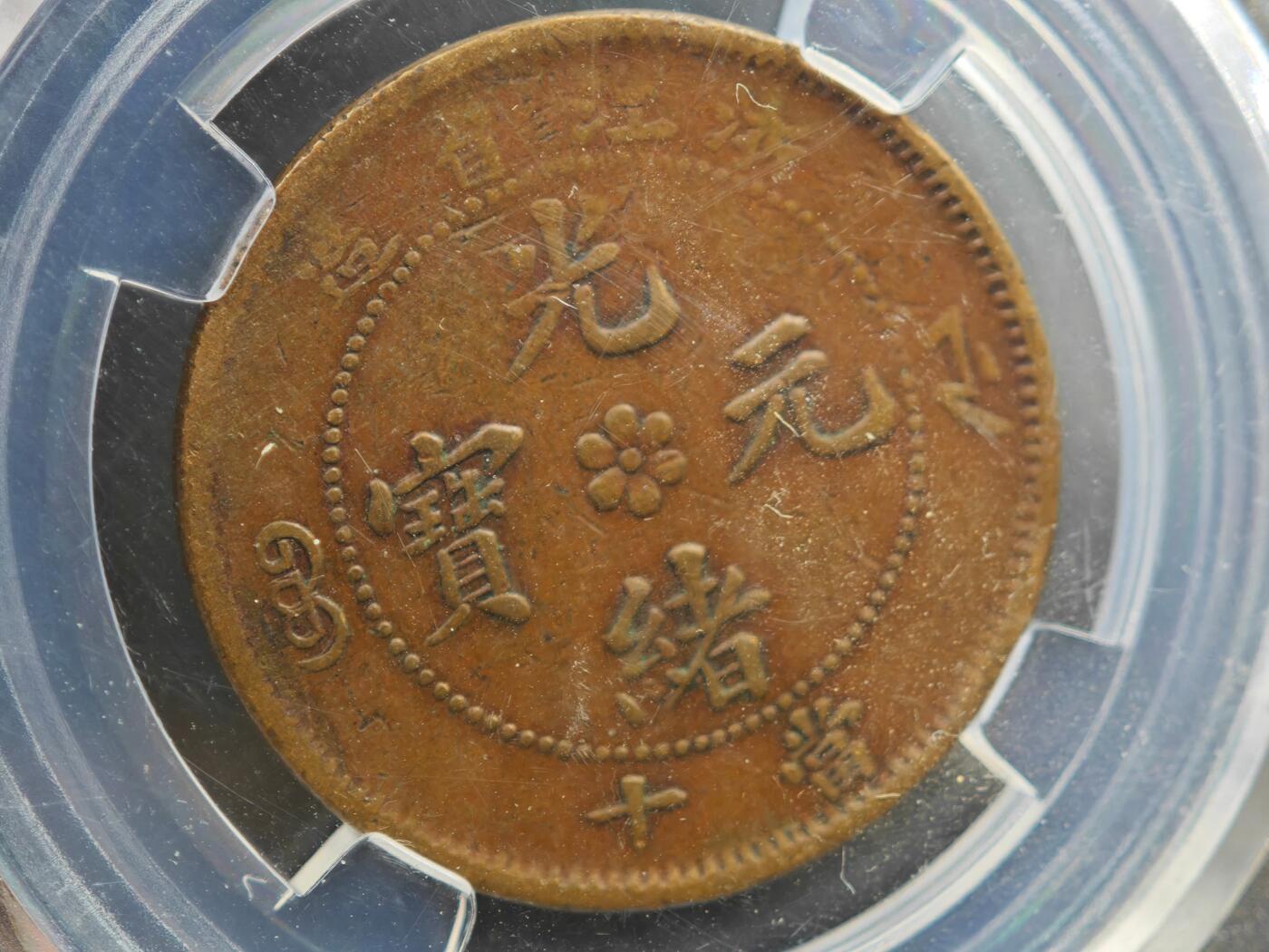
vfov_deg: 16.6
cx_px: 634
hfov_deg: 22.0
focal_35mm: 89
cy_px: 476
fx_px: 3263
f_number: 1.8
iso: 160
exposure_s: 1/100
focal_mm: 12.28
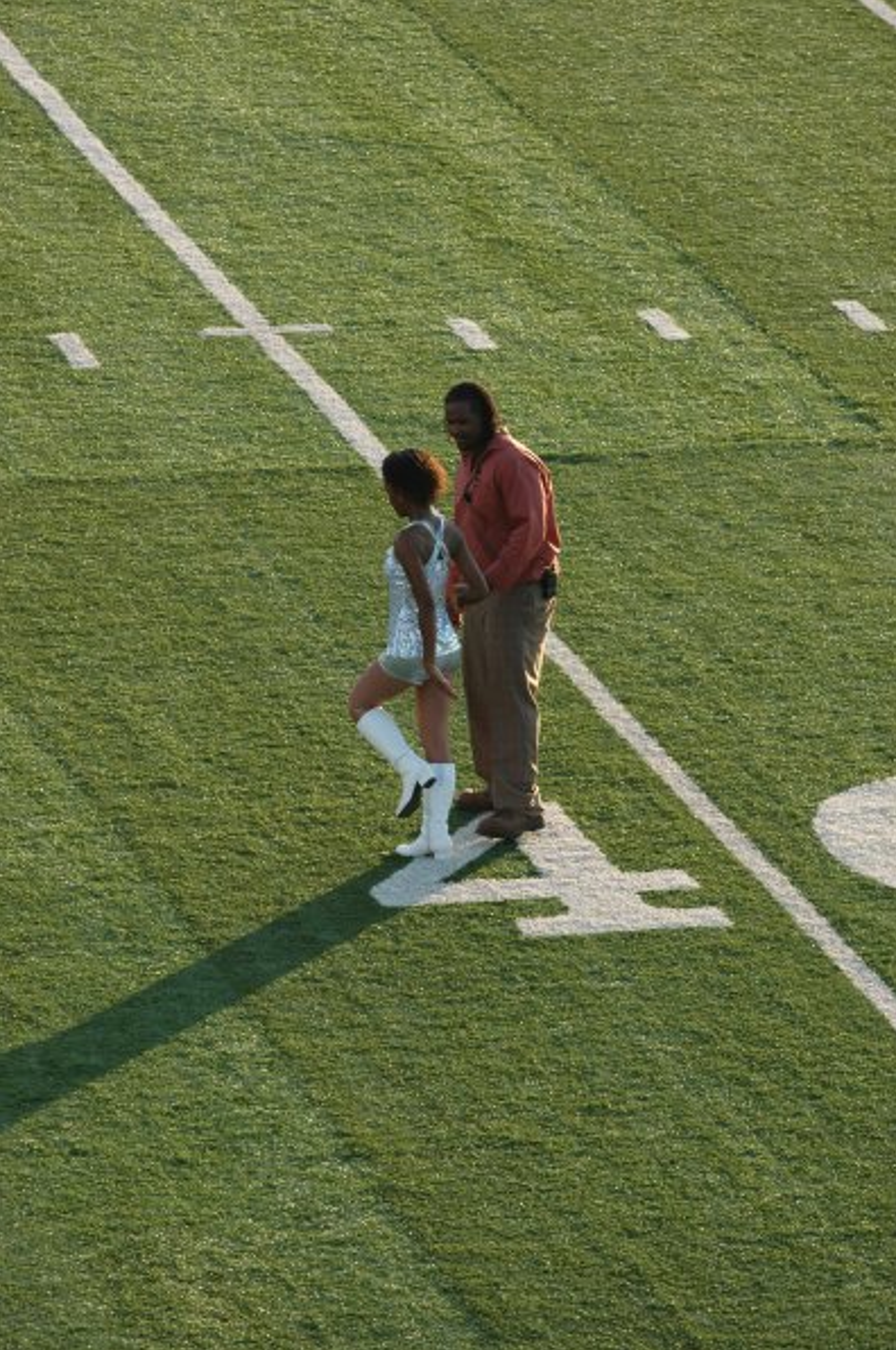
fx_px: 11300
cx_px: 447
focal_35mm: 302
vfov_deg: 6.8
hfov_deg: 4.5
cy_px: 677
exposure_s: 1/320
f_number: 4.5
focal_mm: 200
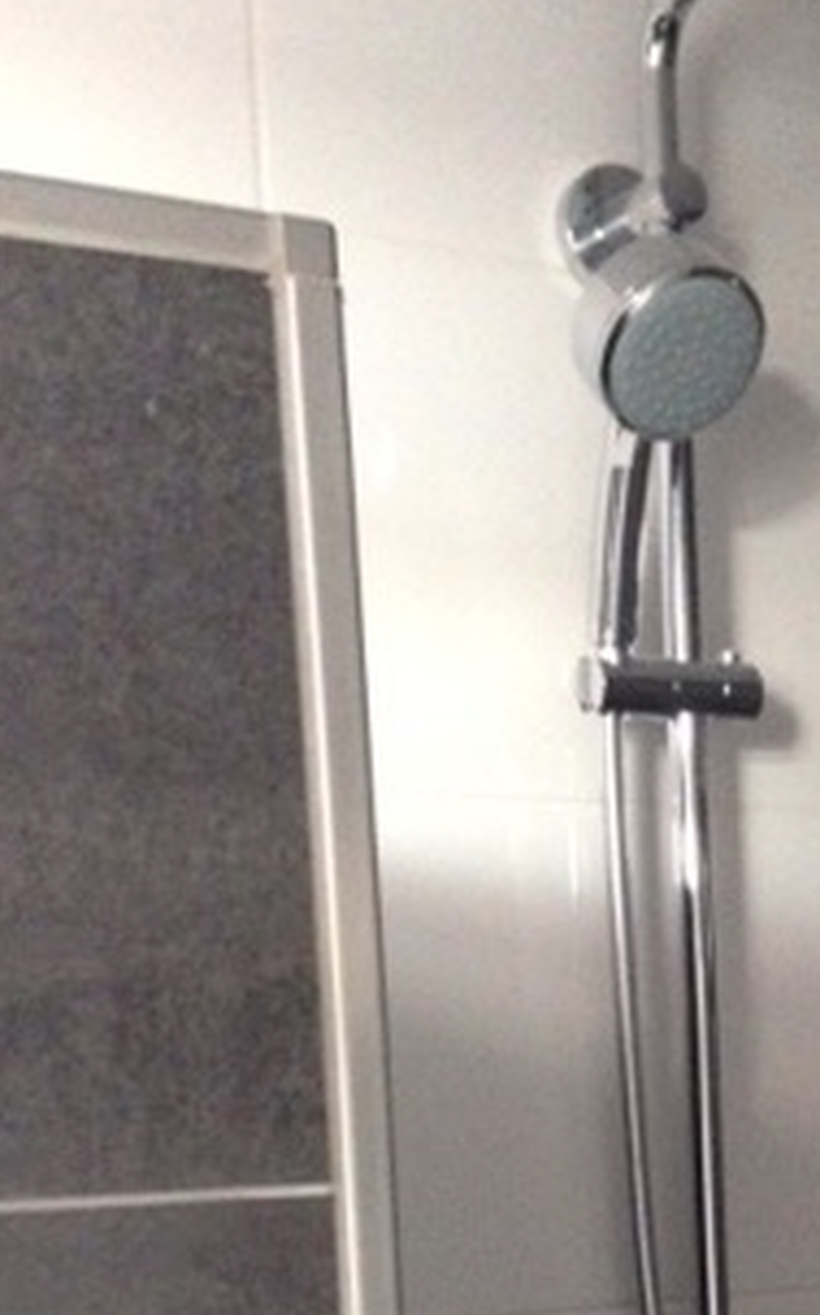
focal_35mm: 74
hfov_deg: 16.9
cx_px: 950
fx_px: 2650
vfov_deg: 26.5
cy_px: 1276
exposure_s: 1/15
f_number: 2.4
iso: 400
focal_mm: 4.12
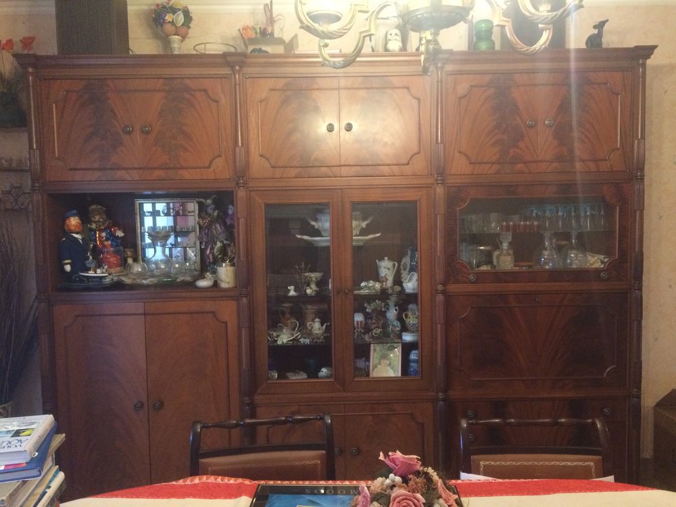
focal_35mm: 29
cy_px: 254
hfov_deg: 61.7
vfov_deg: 48.2
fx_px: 566
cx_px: 338
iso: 320
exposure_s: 1/25
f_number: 2.2
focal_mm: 4.15
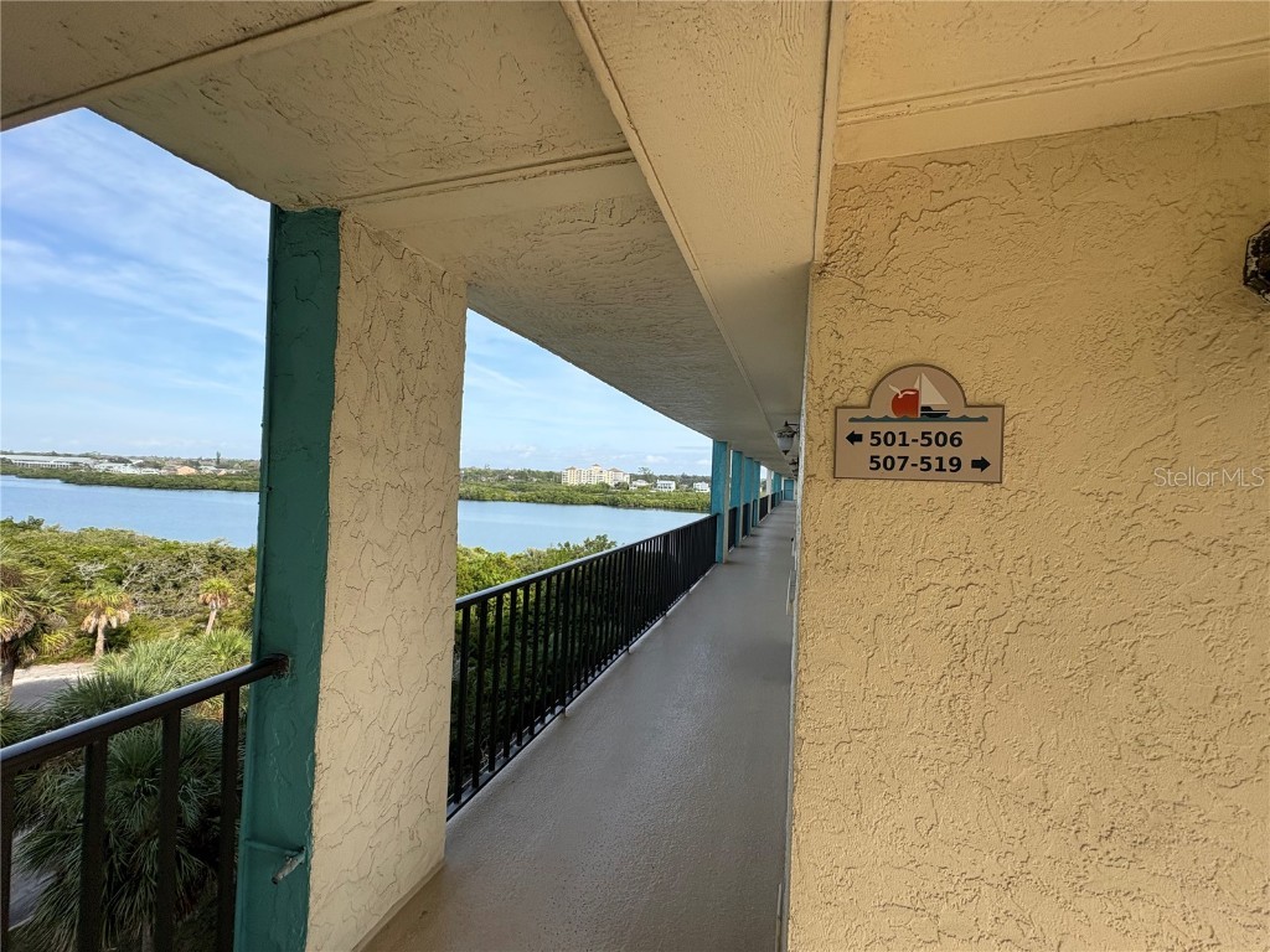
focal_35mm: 14
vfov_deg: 85.7
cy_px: 476
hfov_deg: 102.1
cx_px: 635
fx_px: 514
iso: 50
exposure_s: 1/1078
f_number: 2.2
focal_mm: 2.22
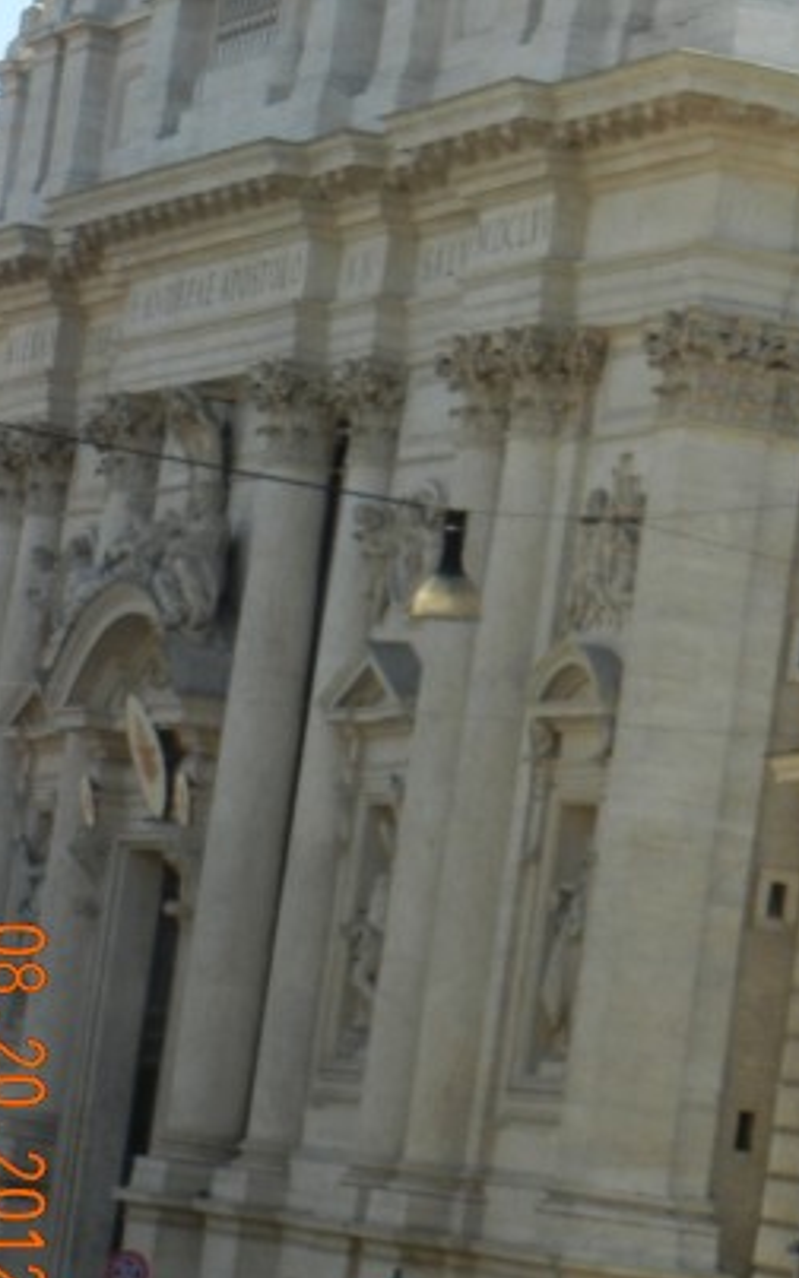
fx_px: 7175
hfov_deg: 6.4
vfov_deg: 10.2
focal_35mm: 206
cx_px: 739
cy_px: 453
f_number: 4.5
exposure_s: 1/461
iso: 160
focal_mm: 18.3
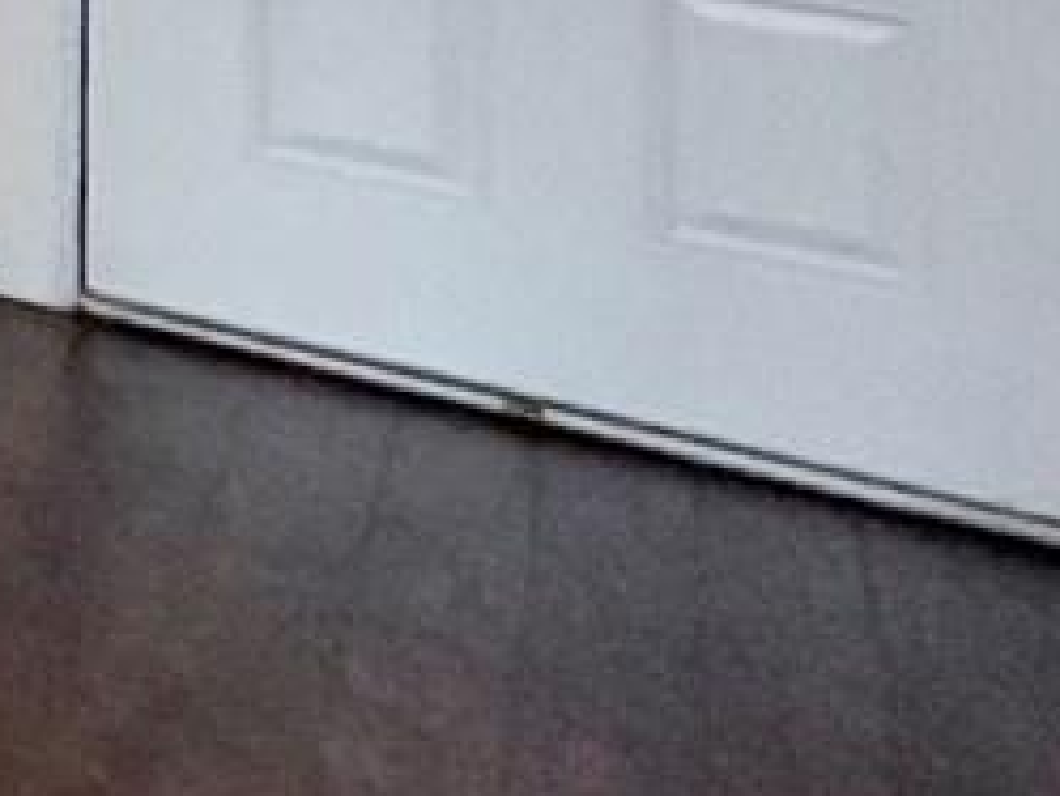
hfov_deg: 11.0
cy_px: -860
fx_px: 2757
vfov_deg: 13.7
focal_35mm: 90
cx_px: -2235
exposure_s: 1/60
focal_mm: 2.22
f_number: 2.2
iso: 250
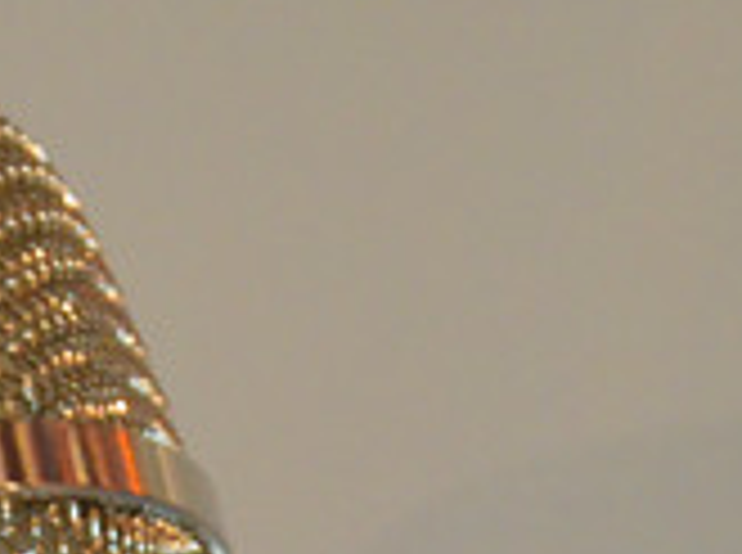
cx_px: -106
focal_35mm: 511
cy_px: 1164
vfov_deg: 2.9
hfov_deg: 3.9
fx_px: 10930
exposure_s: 1/15
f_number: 5.3
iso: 1600
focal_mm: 70
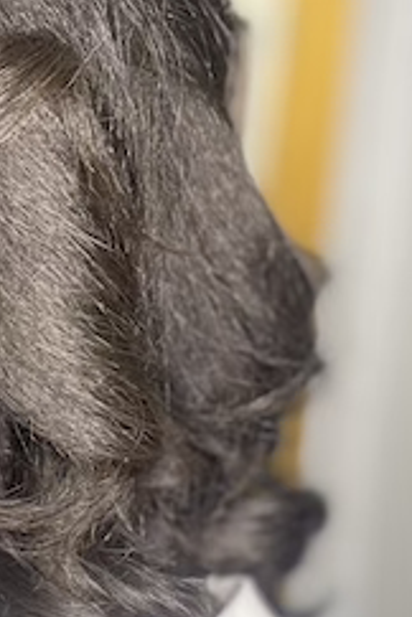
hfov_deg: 14.5
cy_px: 462
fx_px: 1528
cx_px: -163
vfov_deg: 22.7
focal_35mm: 89
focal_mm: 4.25
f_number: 1.8
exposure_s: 1/60
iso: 80
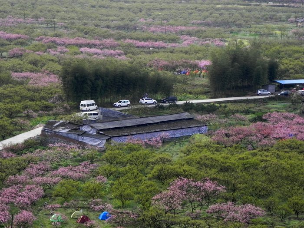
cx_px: 152
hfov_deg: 12.2
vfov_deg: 9.2
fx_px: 1423
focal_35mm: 162
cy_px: 114
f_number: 4.5
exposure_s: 1/125
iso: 197
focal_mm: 28.8
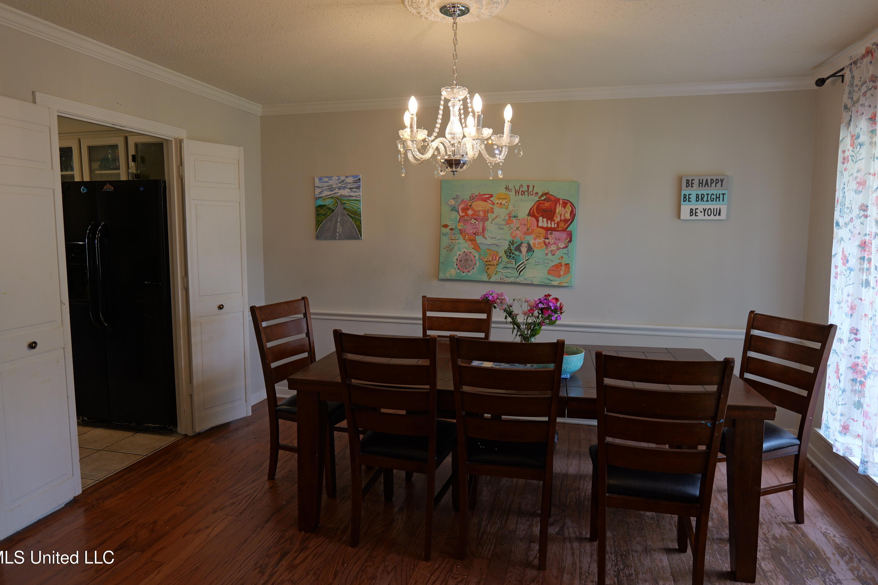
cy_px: 279
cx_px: 449
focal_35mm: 21
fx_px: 512
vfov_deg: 59.5
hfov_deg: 81.2
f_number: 3.5
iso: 320
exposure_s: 1/60
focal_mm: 20
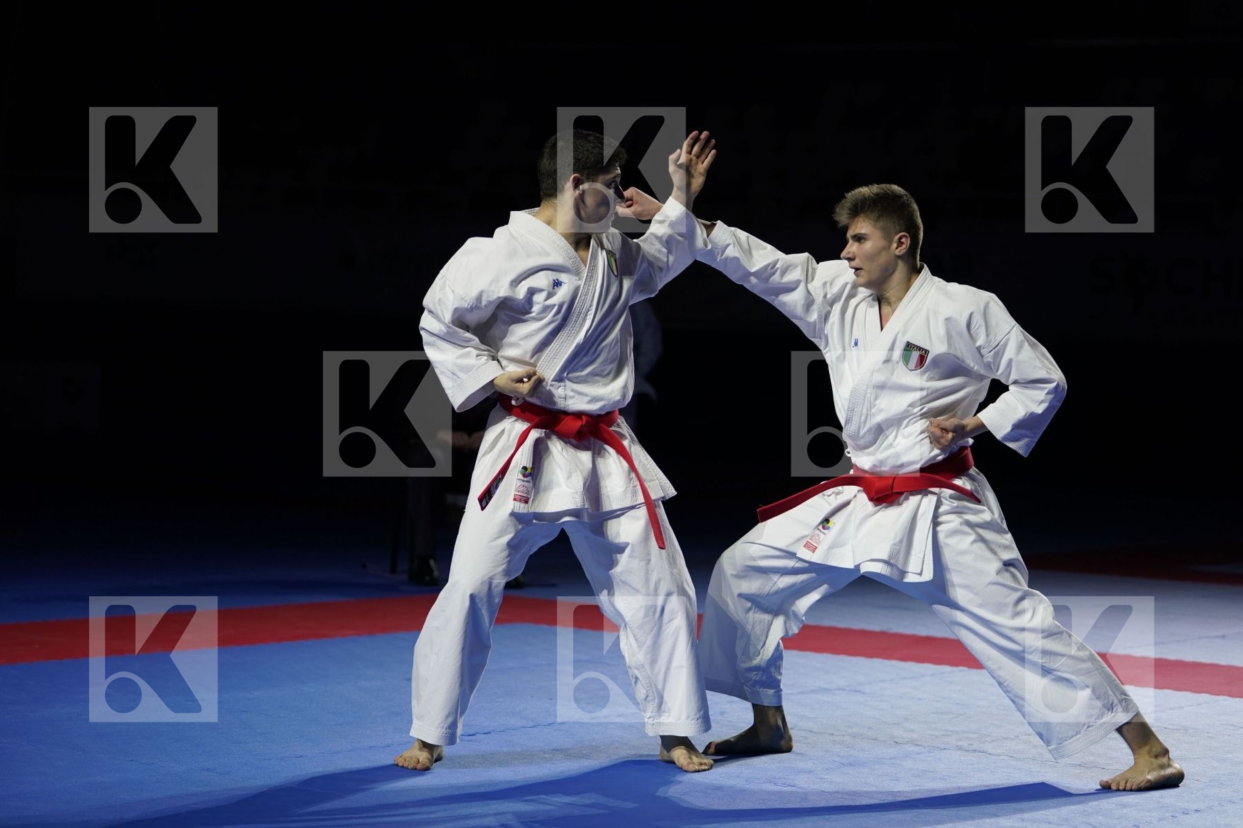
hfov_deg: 23.9
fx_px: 2935
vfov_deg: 16.1
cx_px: 622
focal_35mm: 85
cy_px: 414
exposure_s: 1/500
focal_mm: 85
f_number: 2.8
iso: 320
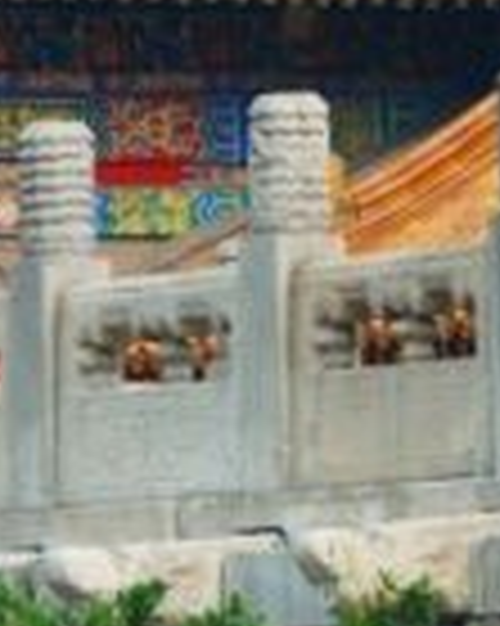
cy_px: -495
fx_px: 14415
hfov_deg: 2.0
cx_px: 180
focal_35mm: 778
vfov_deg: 2.5
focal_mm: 75
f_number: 5.6
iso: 100
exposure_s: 1/200
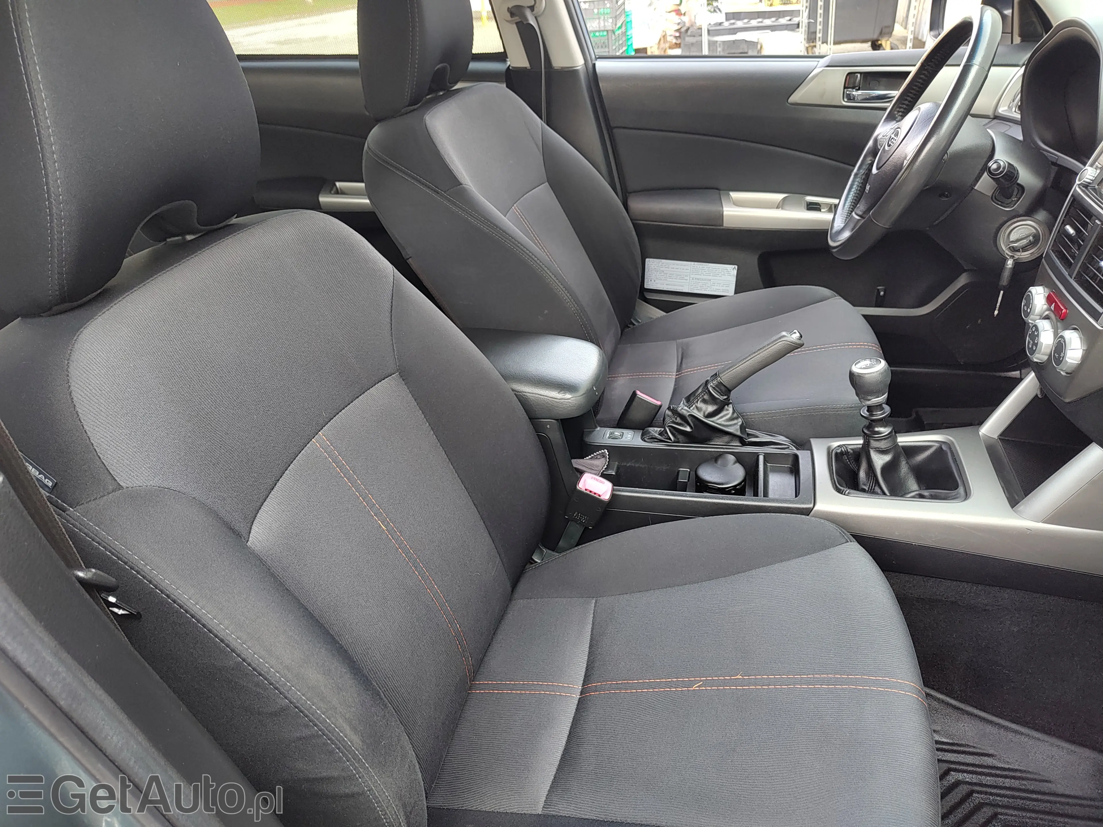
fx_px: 733
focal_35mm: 23
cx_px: 552
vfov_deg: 58.9
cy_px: 414
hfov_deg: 73.9
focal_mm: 5.56
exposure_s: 1/100
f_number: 1.8
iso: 176
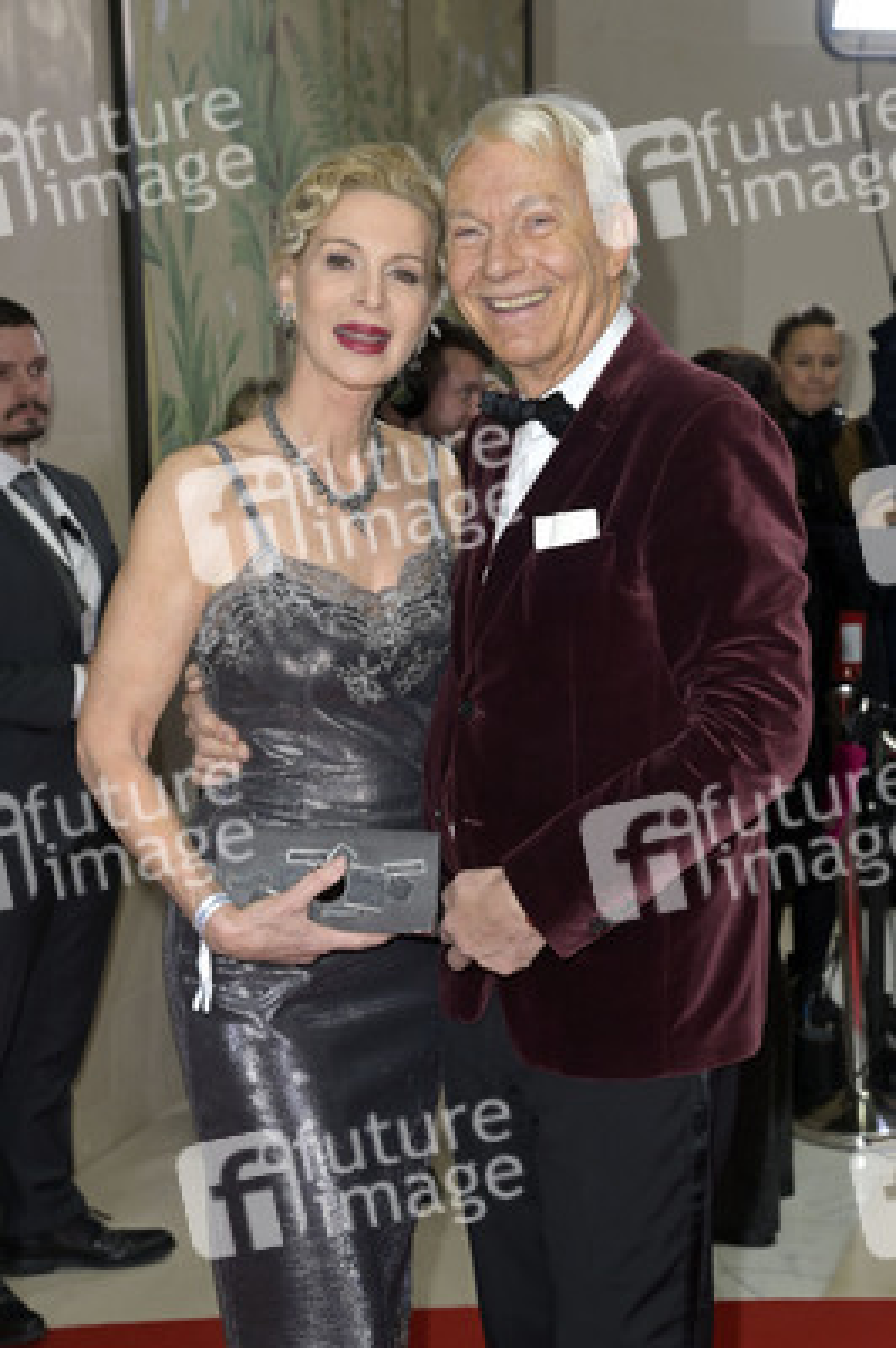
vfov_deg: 32.4
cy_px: 674
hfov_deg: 21.9
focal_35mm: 62
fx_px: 2319
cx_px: 448
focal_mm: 62
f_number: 5.6
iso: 640
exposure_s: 1/200
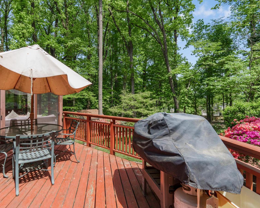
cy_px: 101
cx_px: 100
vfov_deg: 69.2
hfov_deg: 80.3
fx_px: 151
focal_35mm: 20
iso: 500
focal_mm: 16.5
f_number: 7.1
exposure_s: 1/500
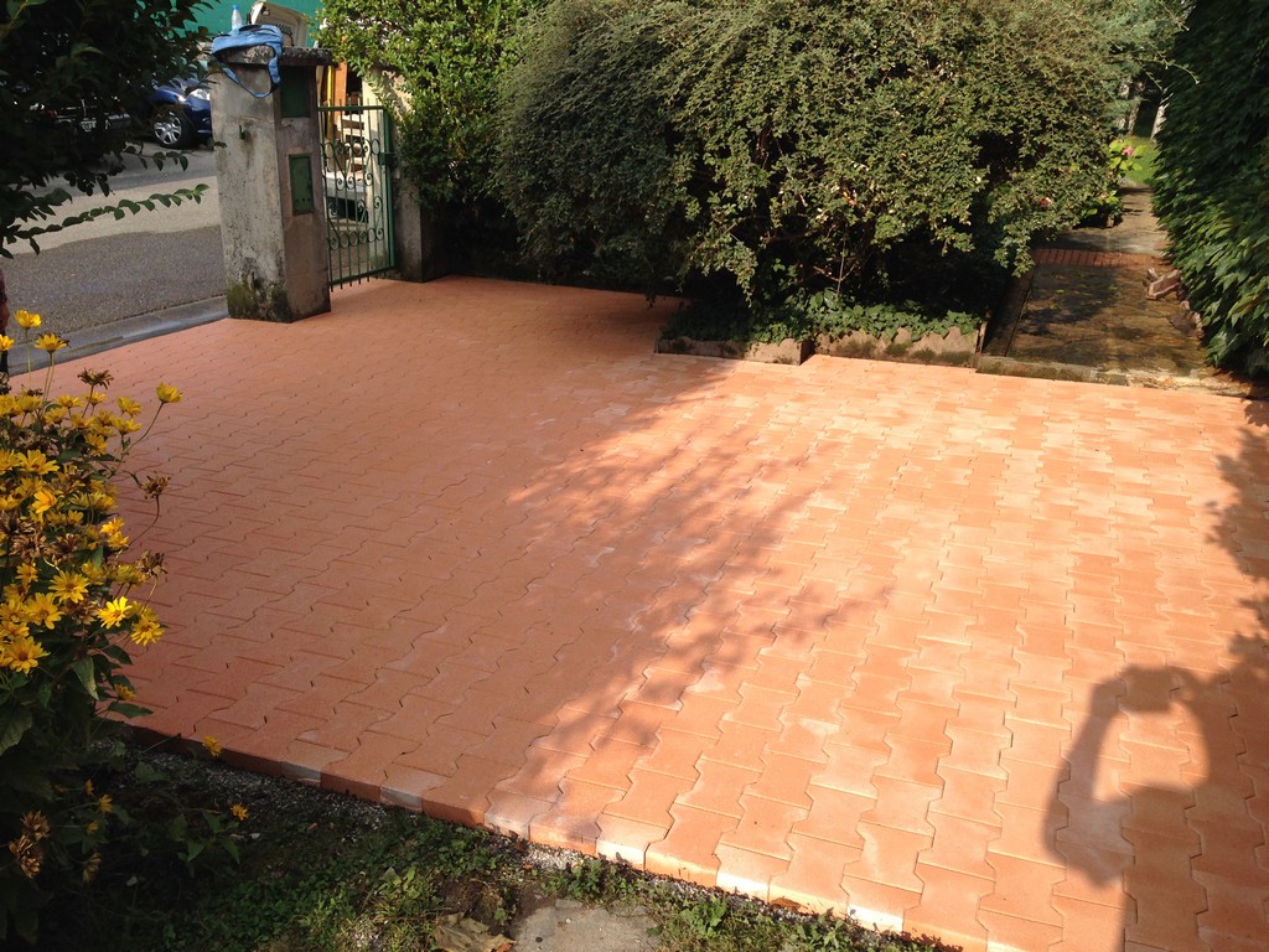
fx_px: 1210
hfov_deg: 55.4
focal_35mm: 33
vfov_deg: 42.9
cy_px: 476
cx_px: 634
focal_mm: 4.12
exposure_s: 1/985
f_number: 2.4
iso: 50
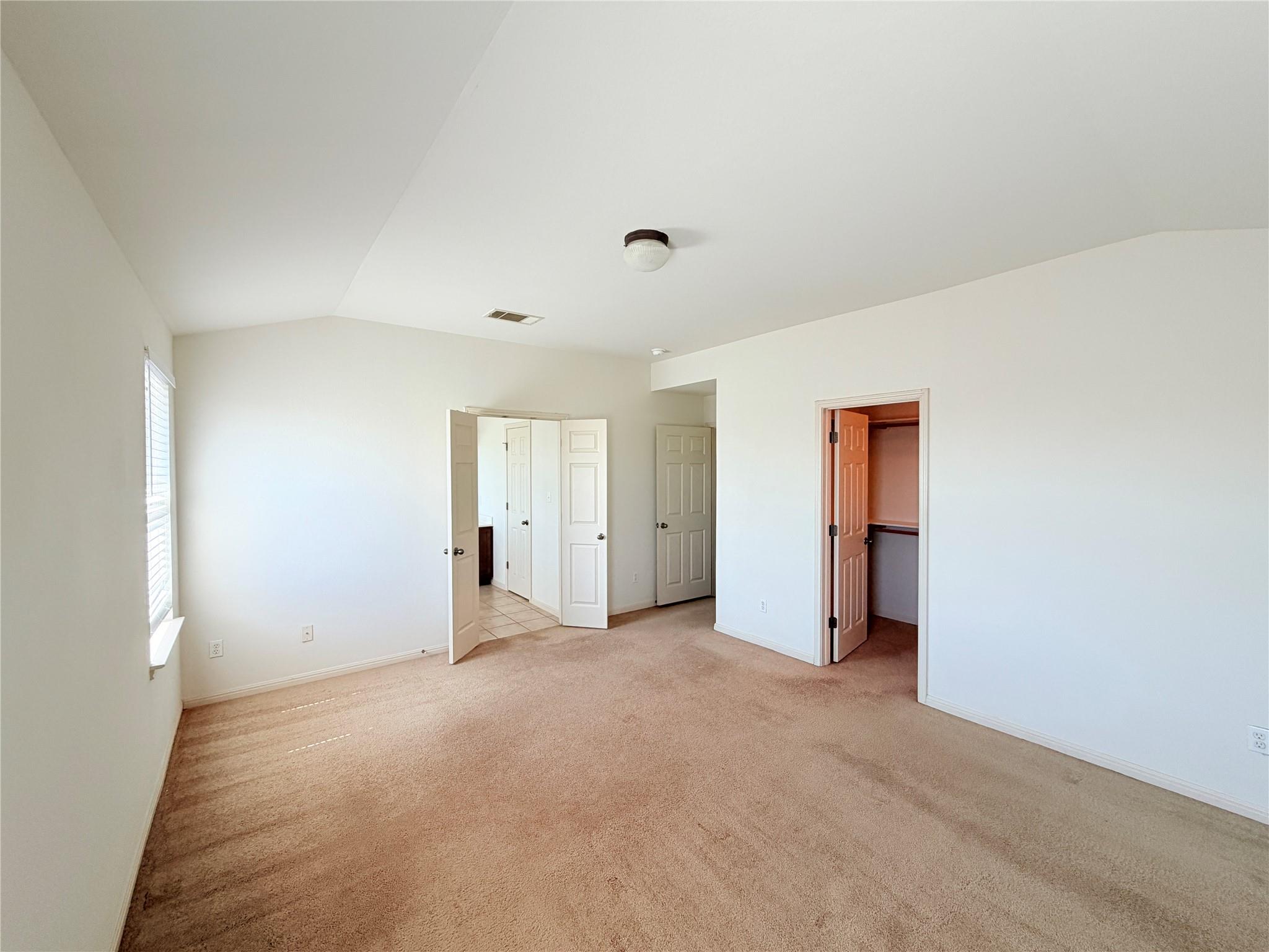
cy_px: 476
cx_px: 634
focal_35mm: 14
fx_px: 513
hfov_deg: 102.1
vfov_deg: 85.7
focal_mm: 2.22
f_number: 2.2
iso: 100
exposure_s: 1/121
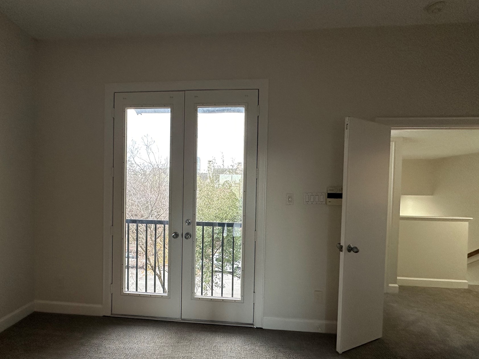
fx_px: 235
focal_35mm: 17
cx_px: 205
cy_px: 196
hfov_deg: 90.4
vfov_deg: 74.6
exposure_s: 1/120
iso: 160
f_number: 2.2
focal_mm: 2.22
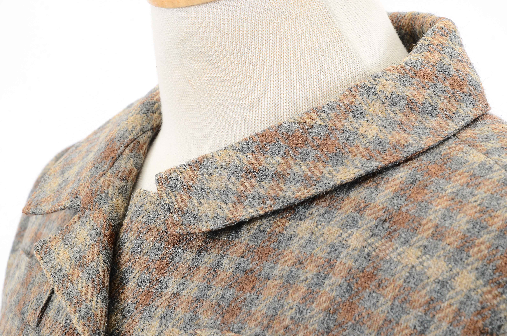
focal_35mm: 158
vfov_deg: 8.7
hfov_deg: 13.1
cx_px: 254
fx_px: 2214
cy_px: 168
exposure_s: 1/80
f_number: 11
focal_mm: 105
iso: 400
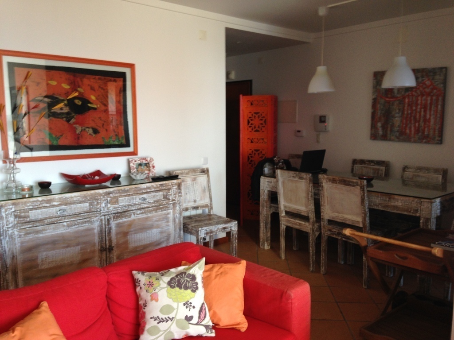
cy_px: 170
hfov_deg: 55.4
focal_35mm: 33
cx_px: 227
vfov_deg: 42.9
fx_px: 433
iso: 64
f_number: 2.4
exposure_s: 1/20
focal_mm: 4.12
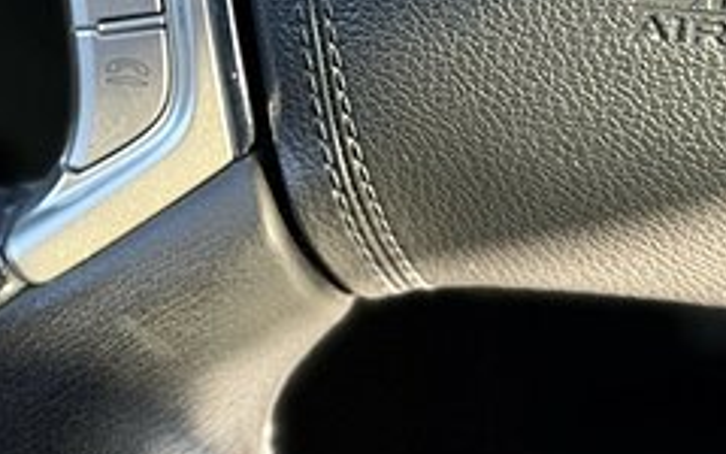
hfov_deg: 17.5
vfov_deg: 11.0
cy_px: -139
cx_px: -27
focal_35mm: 116
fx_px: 2295
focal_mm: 6.76
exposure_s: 1/121
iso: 125
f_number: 1.78
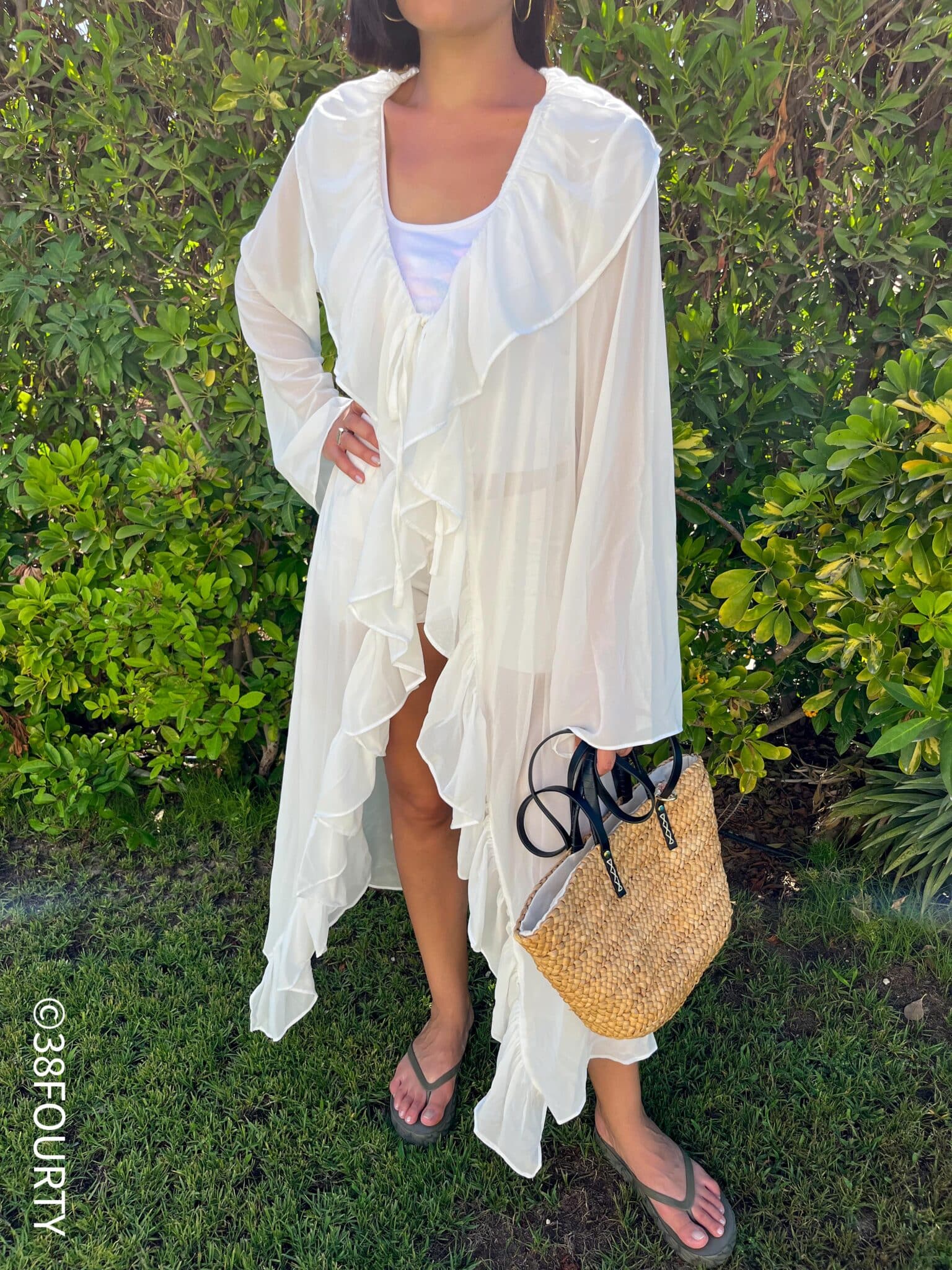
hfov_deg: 53.1
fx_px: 953
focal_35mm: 26
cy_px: 635
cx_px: 476
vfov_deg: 67.3
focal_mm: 5.1
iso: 50
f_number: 1.6
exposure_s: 1/1700
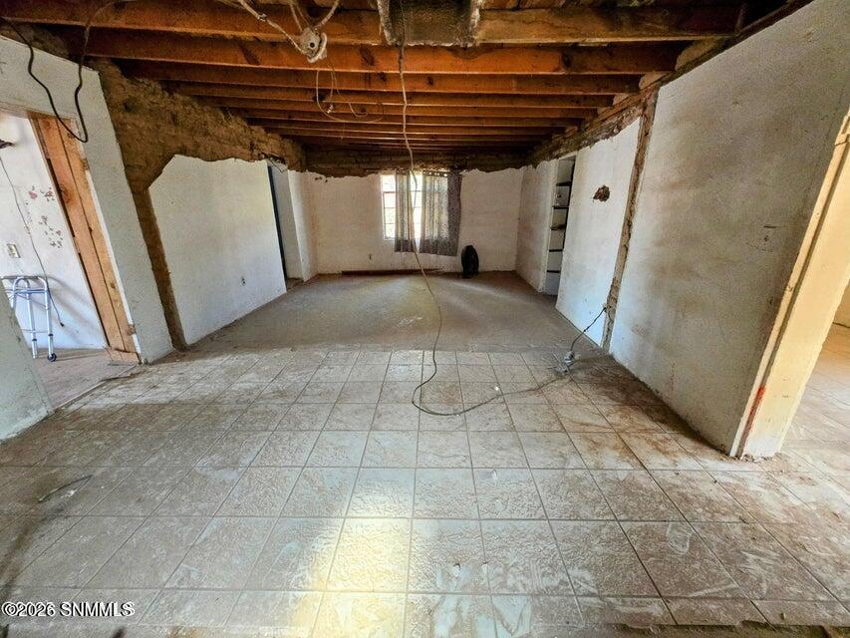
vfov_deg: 89.9
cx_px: 425
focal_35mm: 13
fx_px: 319
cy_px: 319
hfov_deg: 106.2
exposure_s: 1/60
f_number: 2.2
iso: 250
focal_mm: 1.7
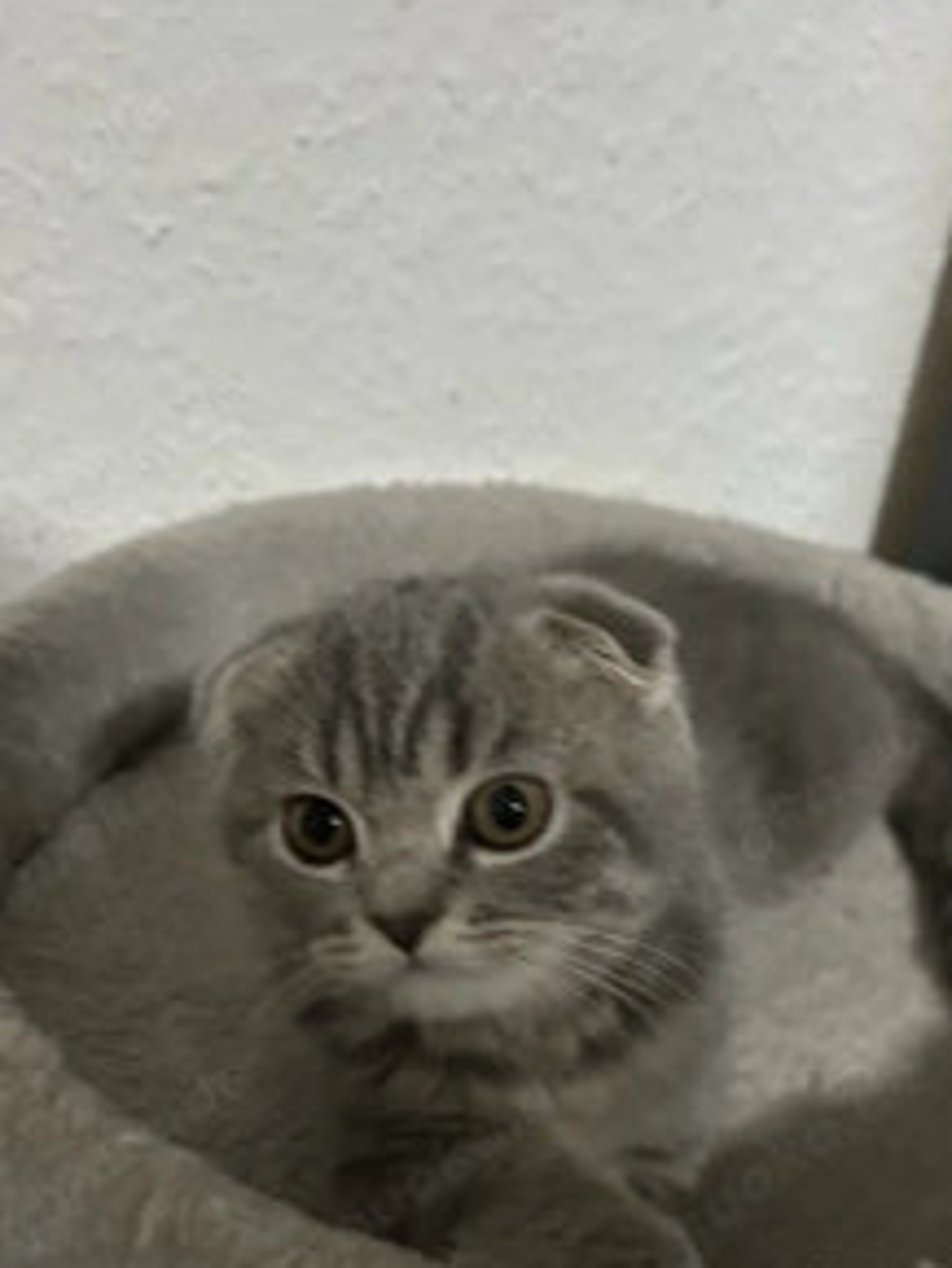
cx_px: 553
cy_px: 860
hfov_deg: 39.6
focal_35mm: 36
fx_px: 1319
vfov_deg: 50.3
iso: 500
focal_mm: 5.7
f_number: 1.5
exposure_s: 1/25
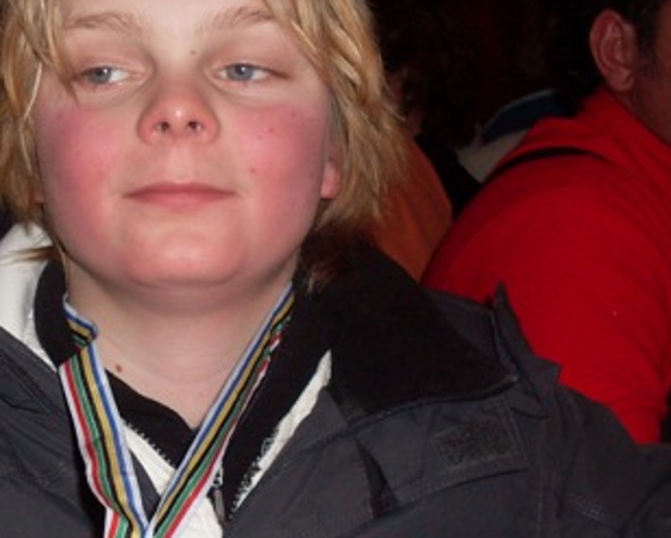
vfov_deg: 19.9
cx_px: 185
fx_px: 1531
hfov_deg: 24.5
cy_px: 372
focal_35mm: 77
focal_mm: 6.3
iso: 100
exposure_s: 1/45
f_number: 2.8
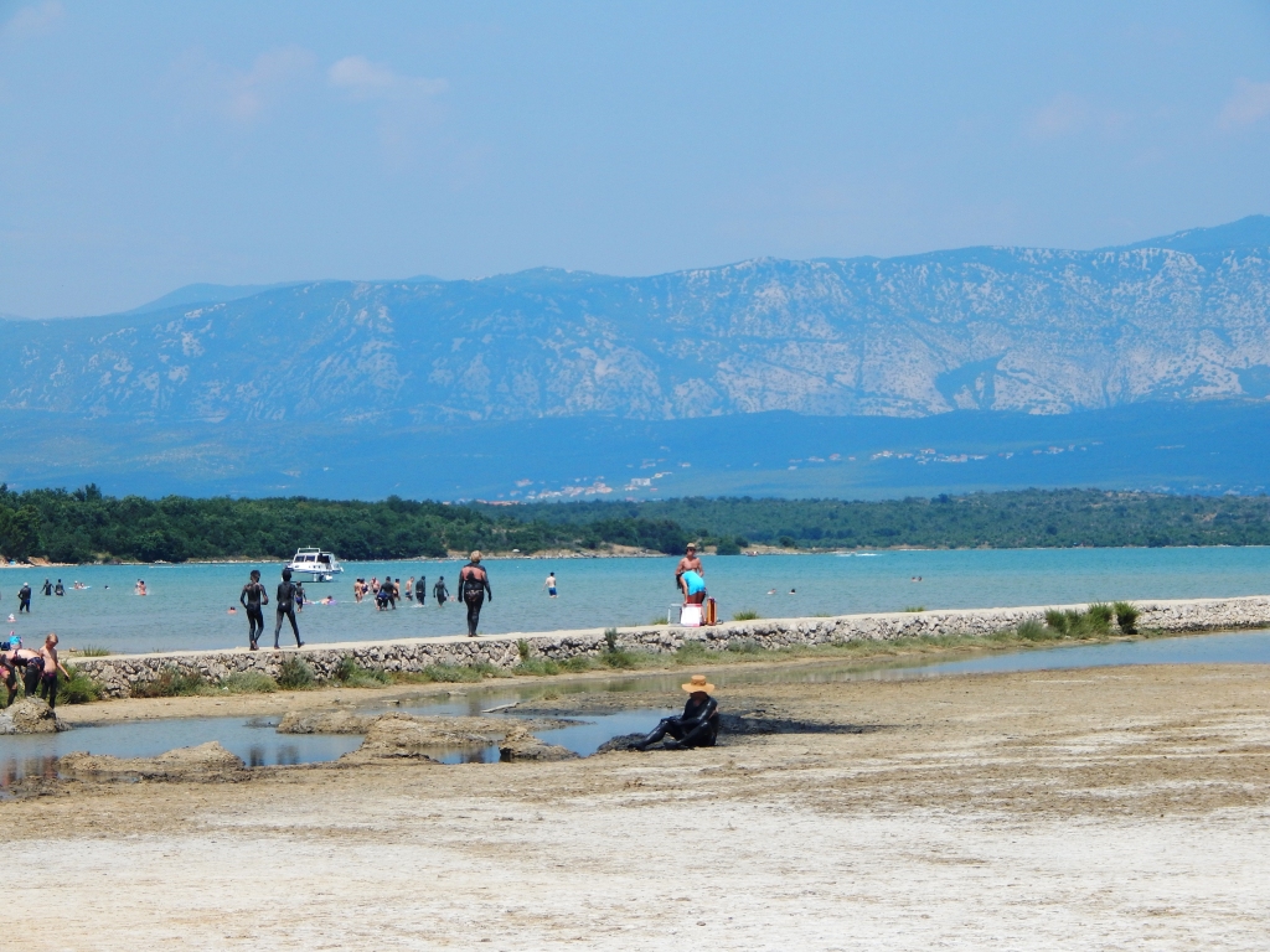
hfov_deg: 15.1
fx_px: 4806
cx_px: 635
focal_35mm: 131
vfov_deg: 11.3
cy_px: 476
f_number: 4.8
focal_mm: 23.4
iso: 125
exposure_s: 1/800
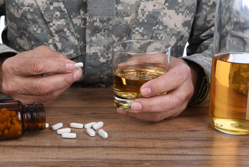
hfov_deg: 28.8
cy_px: 84
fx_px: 484
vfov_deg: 19.5
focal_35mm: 70
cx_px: 124
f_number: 13
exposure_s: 1/125
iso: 100
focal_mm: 70
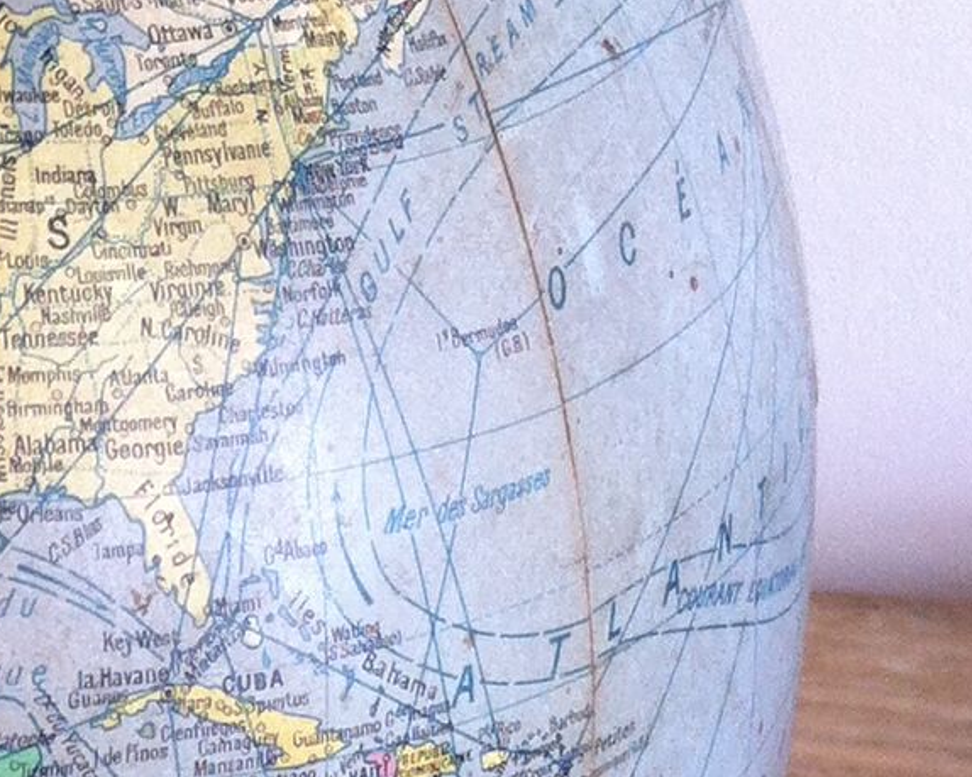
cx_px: -469
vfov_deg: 10.0
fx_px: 4429
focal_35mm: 154
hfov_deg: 12.0
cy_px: 591
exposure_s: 1/24
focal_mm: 3.85
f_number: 2.8
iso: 80
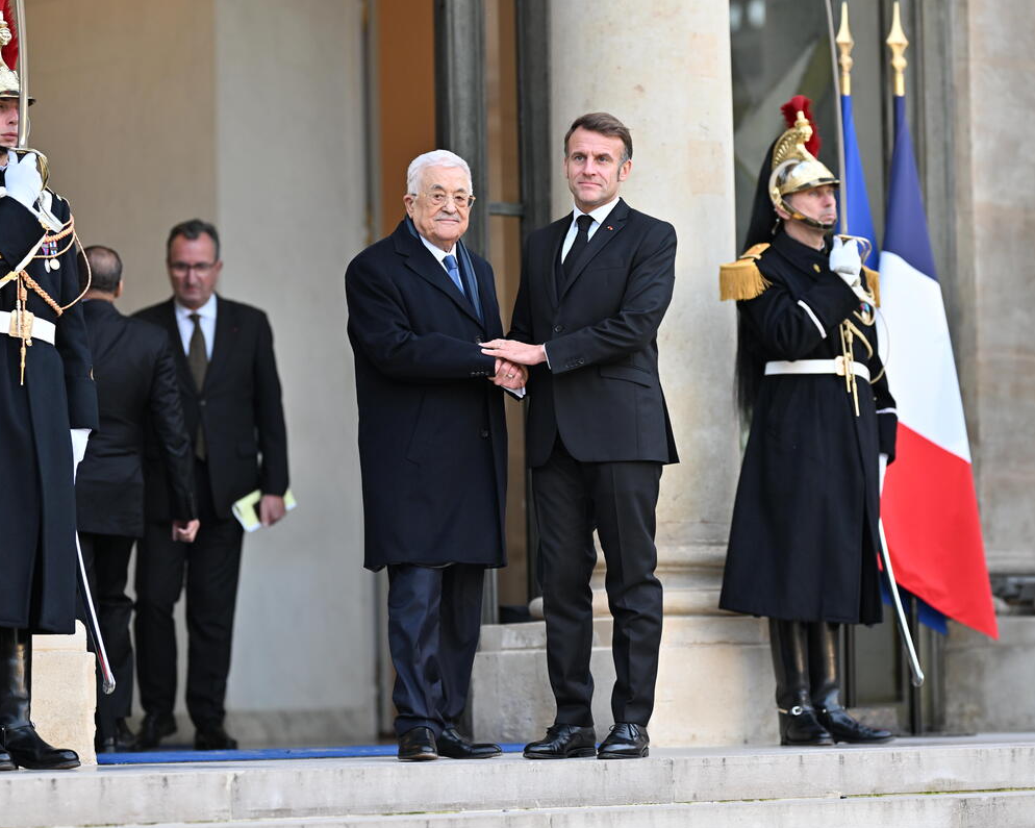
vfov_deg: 10.1
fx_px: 4686
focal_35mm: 153
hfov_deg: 12.6
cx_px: 501
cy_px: 416
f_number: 1.8
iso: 500
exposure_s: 1/1000
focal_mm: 135
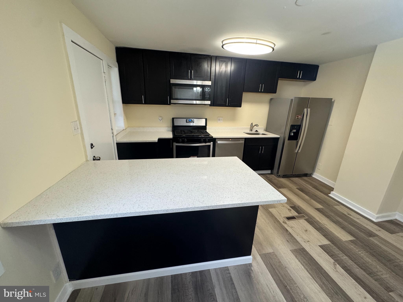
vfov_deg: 85.7
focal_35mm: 14
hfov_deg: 102.1
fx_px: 163
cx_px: 202
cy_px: 151
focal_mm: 2.22
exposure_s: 1/120
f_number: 2.2
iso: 200
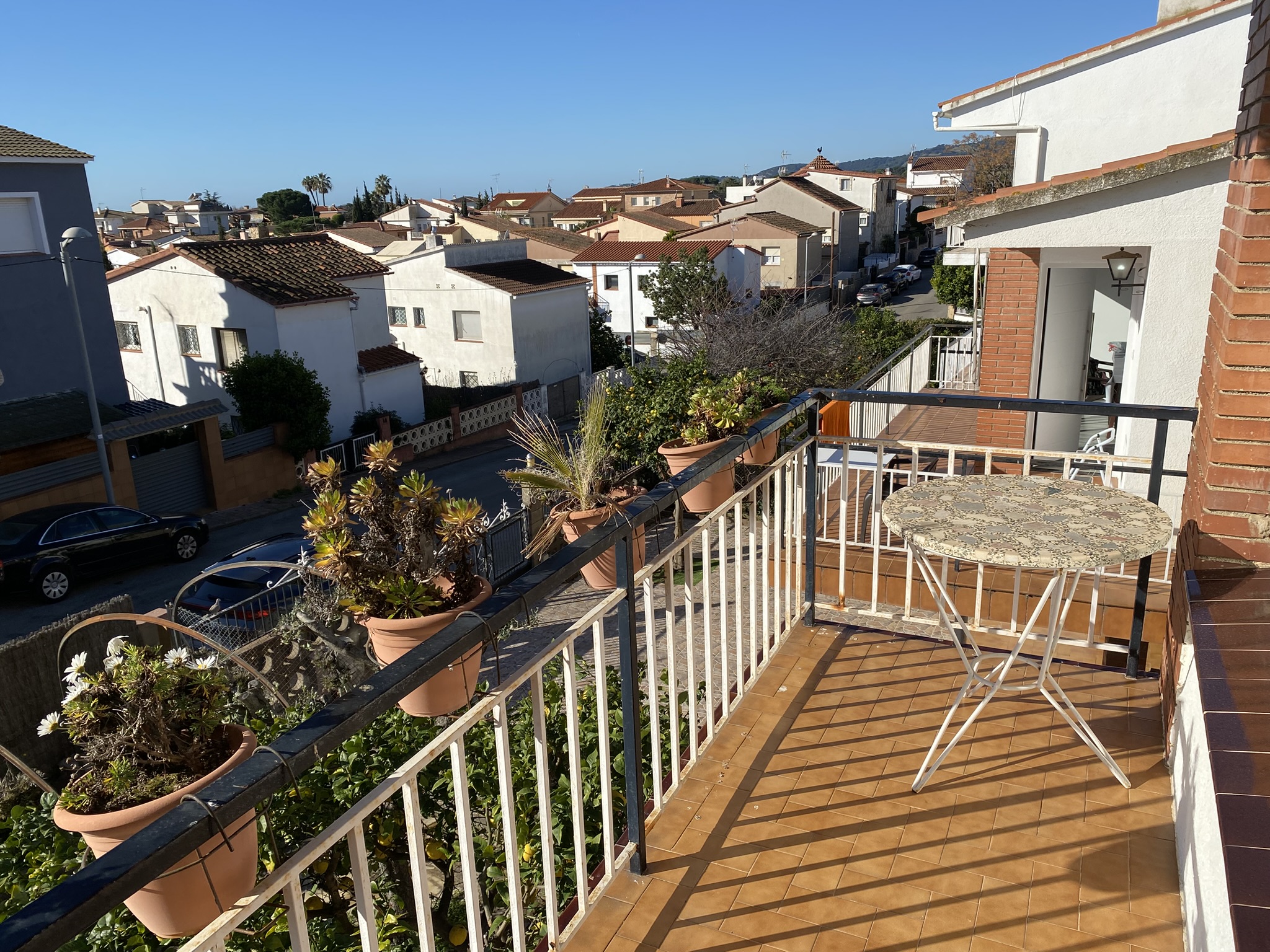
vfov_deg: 53.1
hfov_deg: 67.3
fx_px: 954
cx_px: 635
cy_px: 476
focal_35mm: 26
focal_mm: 4.25
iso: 32
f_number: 1.8
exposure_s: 1/3497
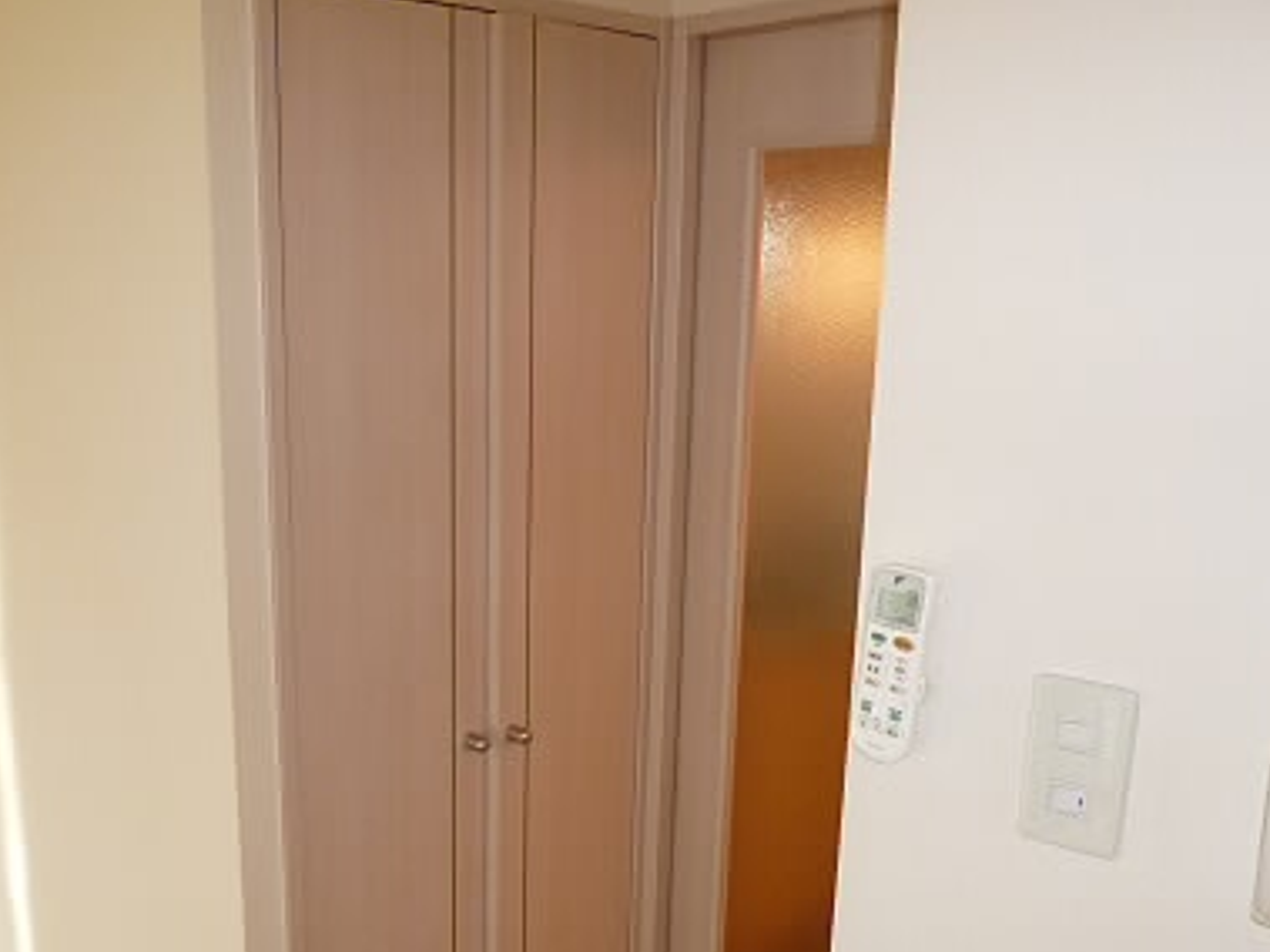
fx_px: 1394
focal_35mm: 38
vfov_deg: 37.0
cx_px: 375
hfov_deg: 47.8
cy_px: 687
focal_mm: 4.3
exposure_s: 1/60
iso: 320
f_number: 2.5
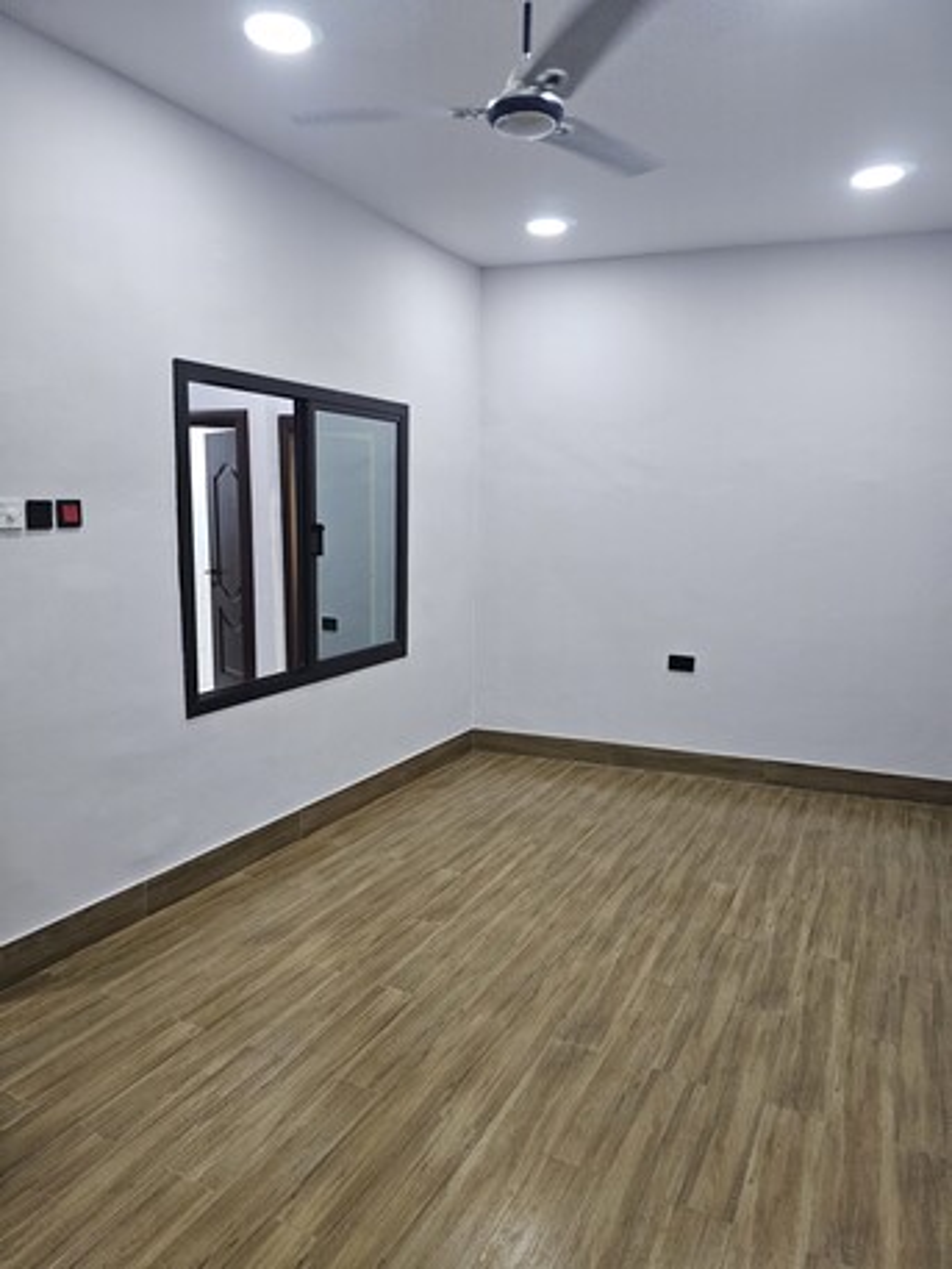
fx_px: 843
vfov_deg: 73.9
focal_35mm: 23
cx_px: 476
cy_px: 634
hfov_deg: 58.9
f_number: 1.7
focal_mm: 6.3
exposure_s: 1/200
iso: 500
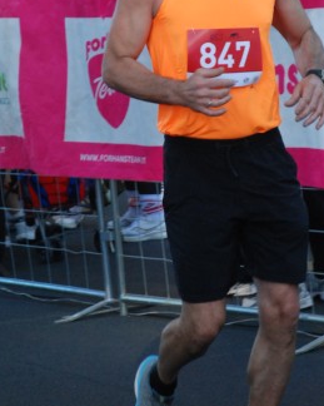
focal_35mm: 235
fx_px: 2818
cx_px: 202
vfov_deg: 8.2
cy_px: 79
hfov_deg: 6.6
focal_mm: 90
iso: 1000
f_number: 5.6
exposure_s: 1/250
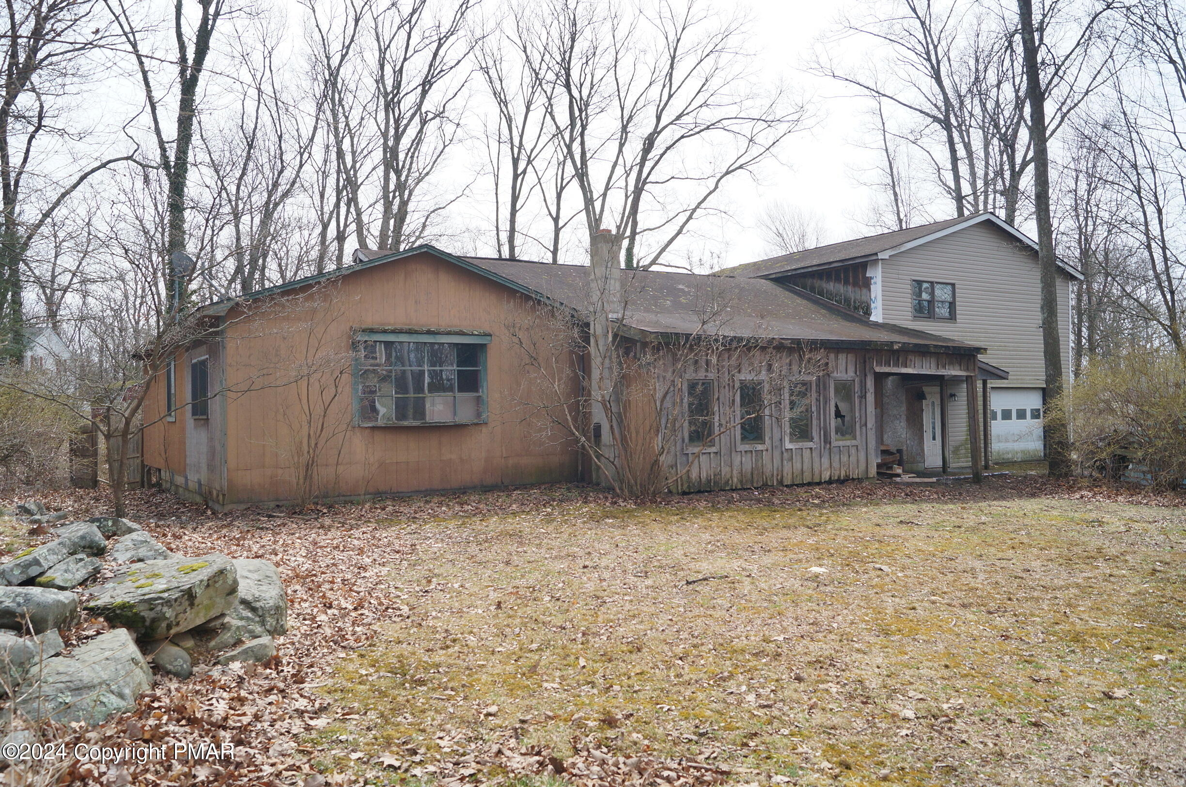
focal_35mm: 27
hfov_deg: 67.5
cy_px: 394
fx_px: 888
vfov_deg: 47.8
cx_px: 593
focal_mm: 18
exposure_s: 1/500
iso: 200
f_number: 8
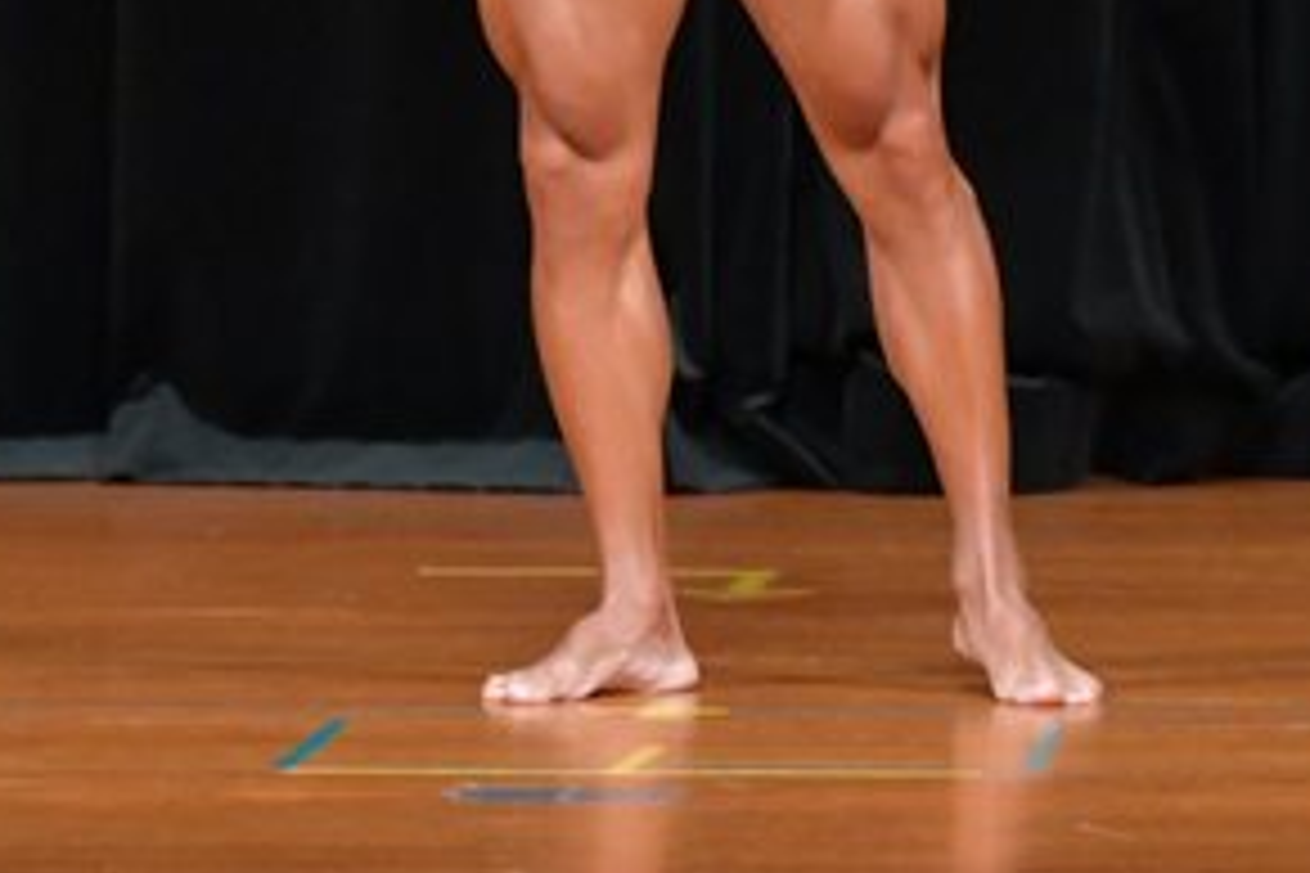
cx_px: 673
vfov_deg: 1.8
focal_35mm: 758
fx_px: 27581
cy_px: -230
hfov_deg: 2.7
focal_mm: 190
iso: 5000
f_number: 5.6
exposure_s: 1/400
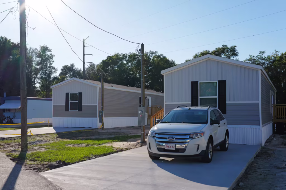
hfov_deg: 45.4
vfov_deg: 31.2
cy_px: 95
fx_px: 341
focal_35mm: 43
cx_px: 143
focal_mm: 43
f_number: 16
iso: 125
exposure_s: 1/80
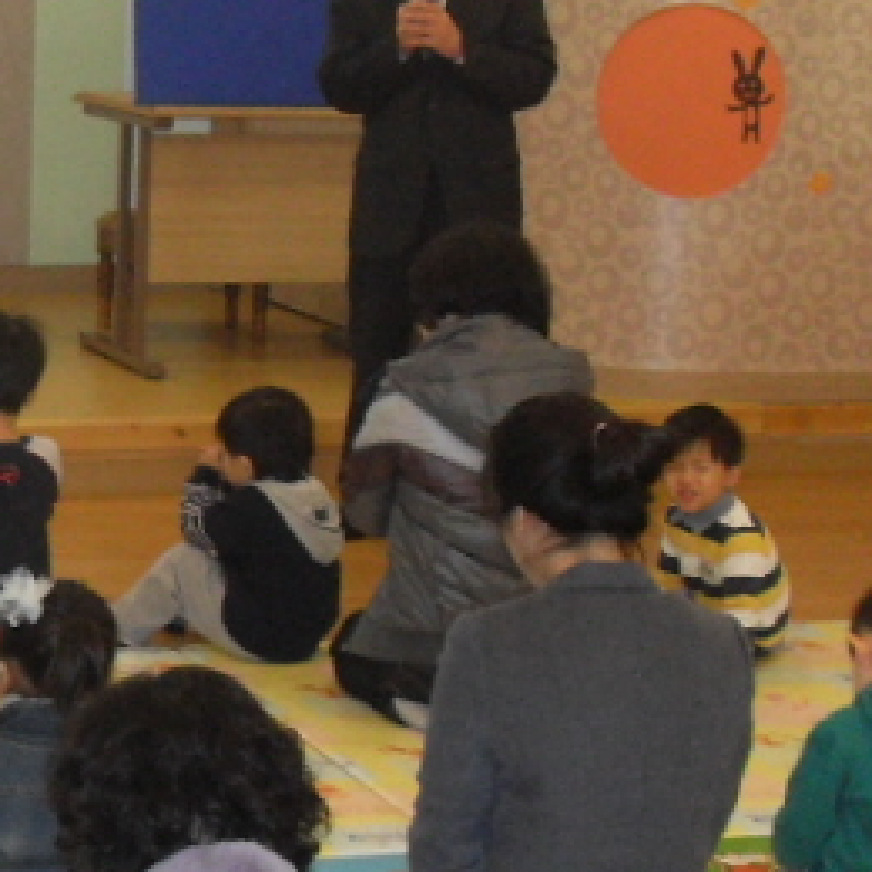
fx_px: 3220
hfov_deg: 14.8
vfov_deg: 15.4
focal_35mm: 113
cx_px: -211
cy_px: 491
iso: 240
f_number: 2.8
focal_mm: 6.3
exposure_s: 1/45
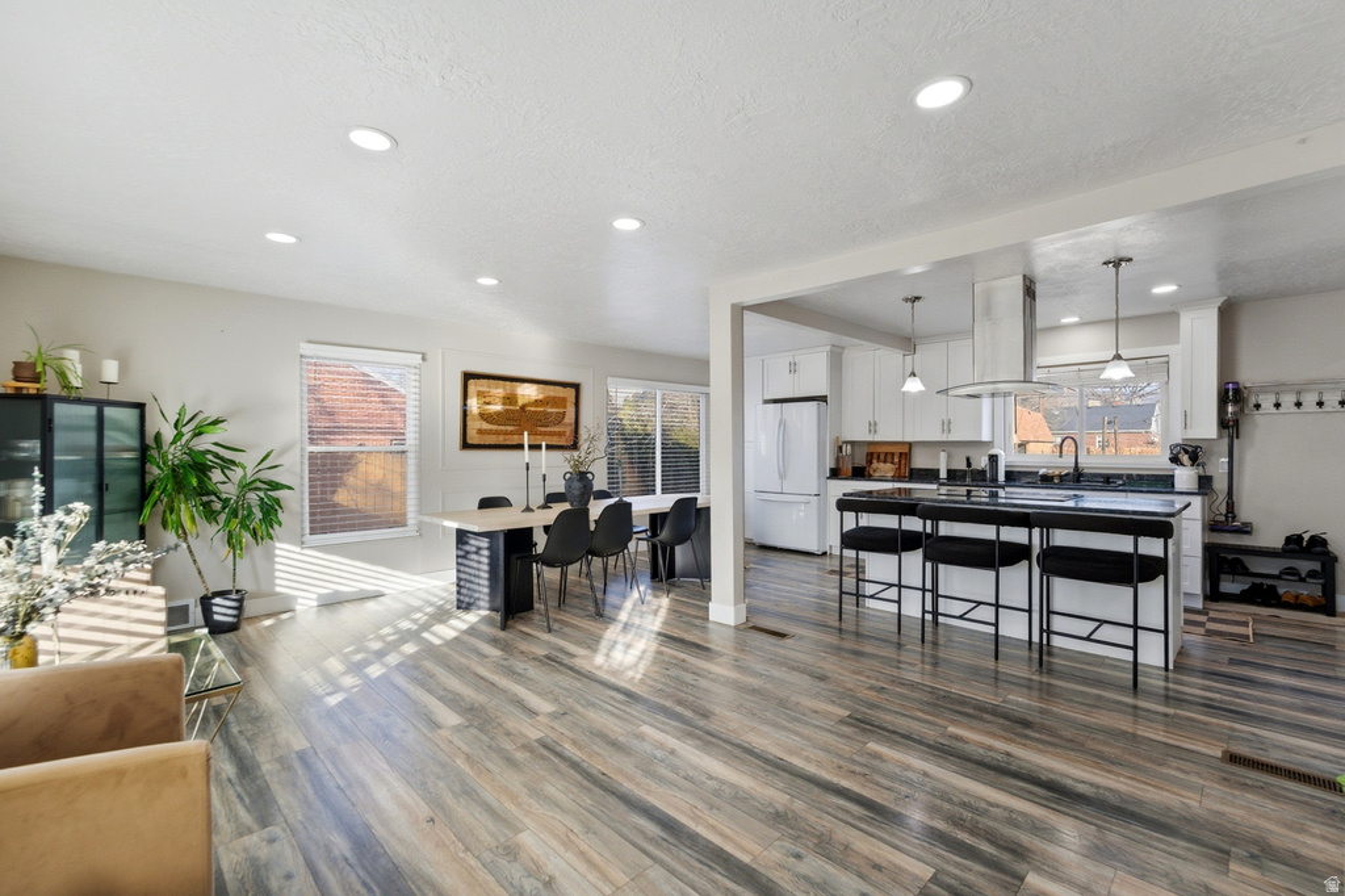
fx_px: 575
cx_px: 672
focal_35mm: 15
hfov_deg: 98.9
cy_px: 448
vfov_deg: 75.8
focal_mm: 15.4
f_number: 8
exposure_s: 1/640
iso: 250
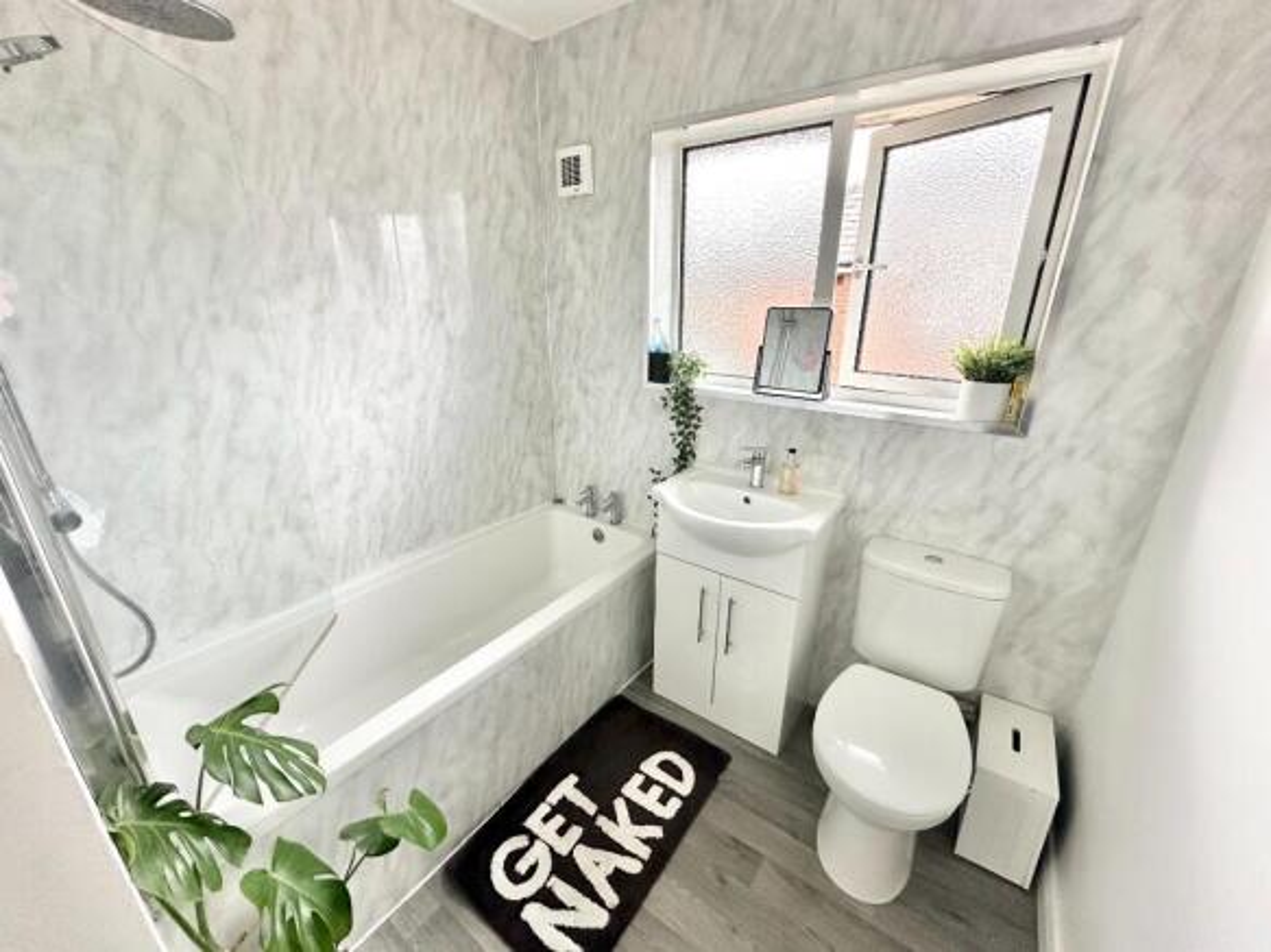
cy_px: 476
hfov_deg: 102.1
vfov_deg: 85.7
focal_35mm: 14
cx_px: 636
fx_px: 514
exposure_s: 1/99
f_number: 2.2
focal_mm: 2.22
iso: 200
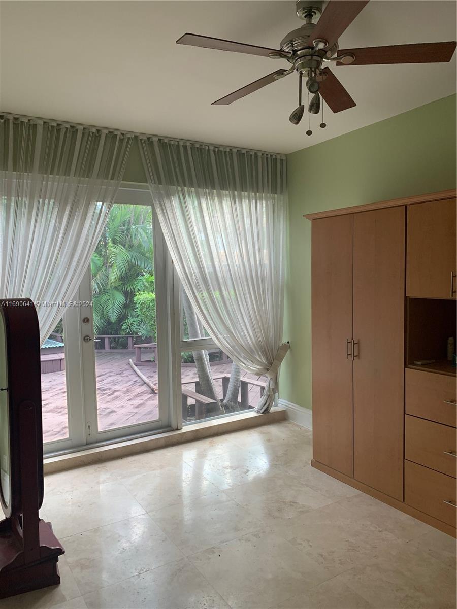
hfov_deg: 53.1
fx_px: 458
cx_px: 228
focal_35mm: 26
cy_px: 304
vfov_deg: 67.3
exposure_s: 1/97
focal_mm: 4.25
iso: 100
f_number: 1.8
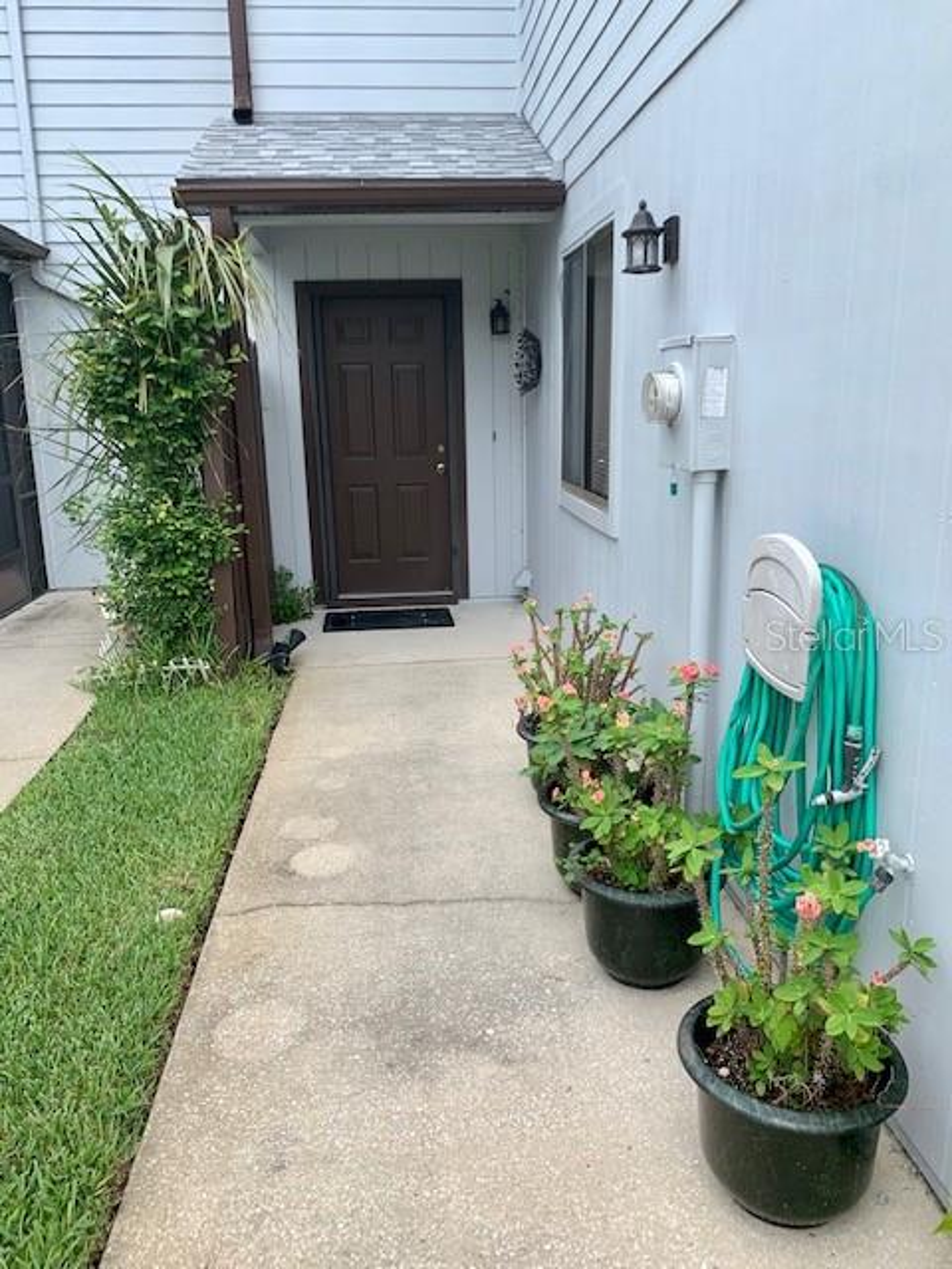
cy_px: 634
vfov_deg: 67.3
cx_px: 476
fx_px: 953
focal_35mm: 26
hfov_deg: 53.1
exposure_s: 1/1176
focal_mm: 4.25
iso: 25
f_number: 1.8
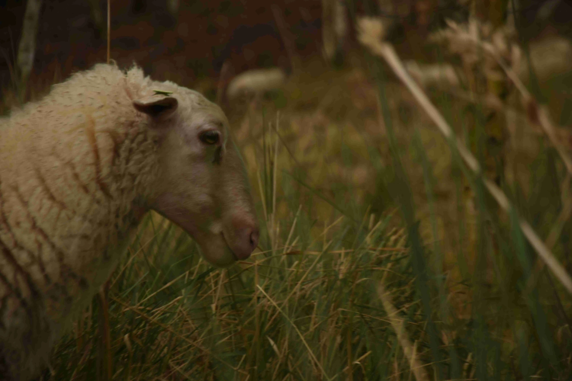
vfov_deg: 8.7
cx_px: 286
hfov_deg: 13.0
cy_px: 190
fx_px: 2502
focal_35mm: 158
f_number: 5.6
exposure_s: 1/125
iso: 160
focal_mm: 105
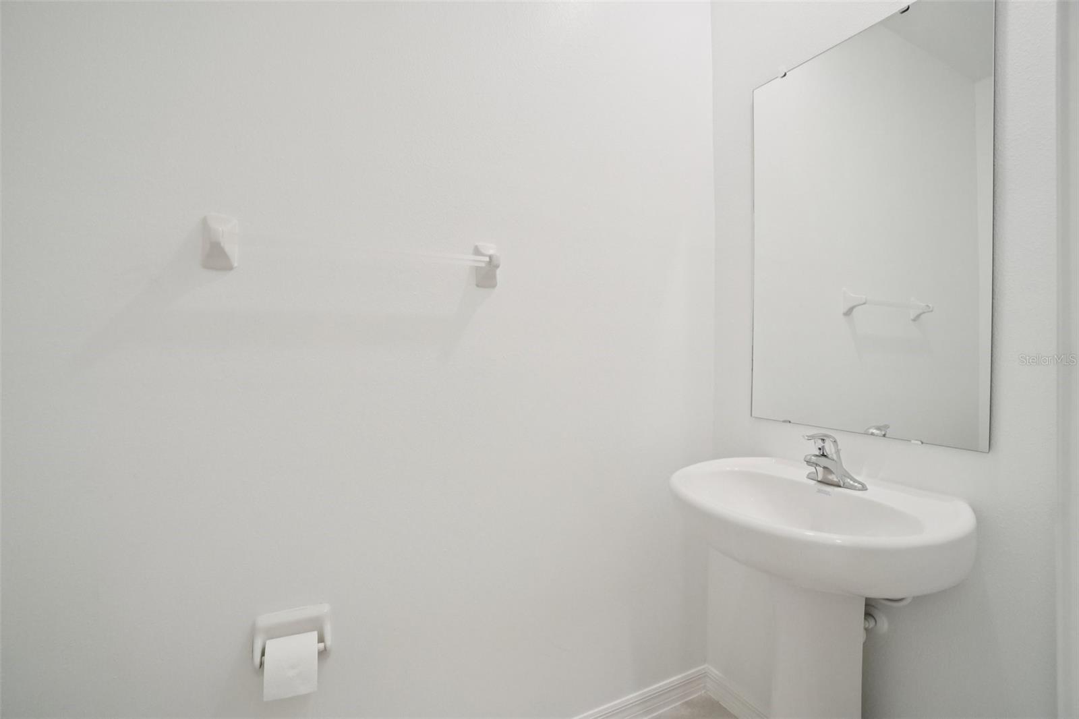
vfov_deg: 77.3
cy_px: 360
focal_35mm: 15
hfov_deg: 100.4
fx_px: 449
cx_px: 540
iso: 640
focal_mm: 10
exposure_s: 1/30
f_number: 8
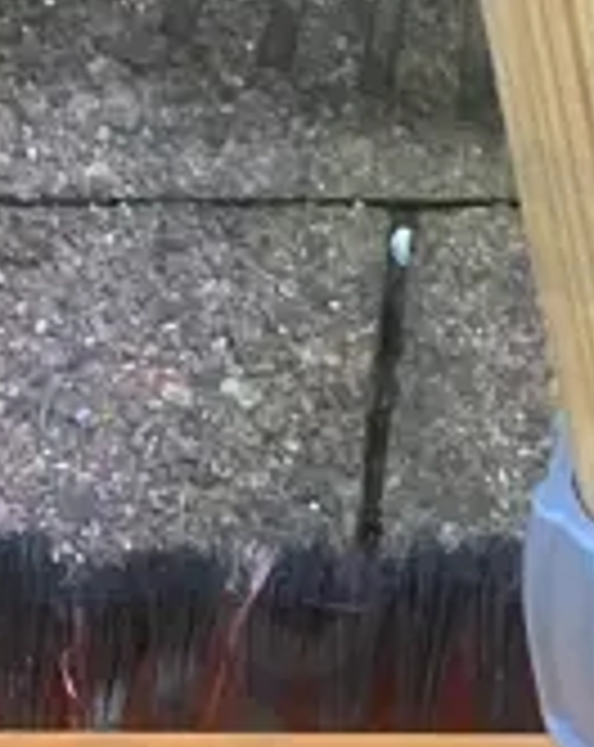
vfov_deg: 11.1
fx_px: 3728
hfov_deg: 8.9
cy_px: -274
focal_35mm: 169
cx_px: 940
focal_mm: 3.99
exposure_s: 1/55
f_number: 1.8
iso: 320
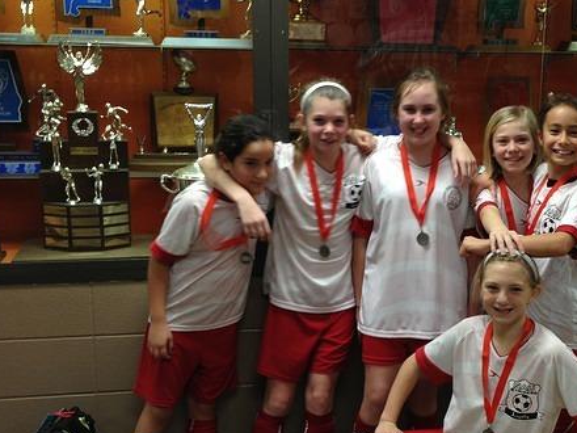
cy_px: 245
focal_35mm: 60
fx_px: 1000
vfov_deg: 24.4
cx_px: 383
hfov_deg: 31.9
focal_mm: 4.13
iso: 64
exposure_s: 1/20
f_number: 2.4
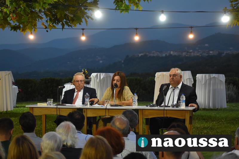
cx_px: 120
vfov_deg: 13.0
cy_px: 80
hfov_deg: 19.5
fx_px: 697
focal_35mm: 105
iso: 1800
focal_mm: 70
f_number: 4.5
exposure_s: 1/125
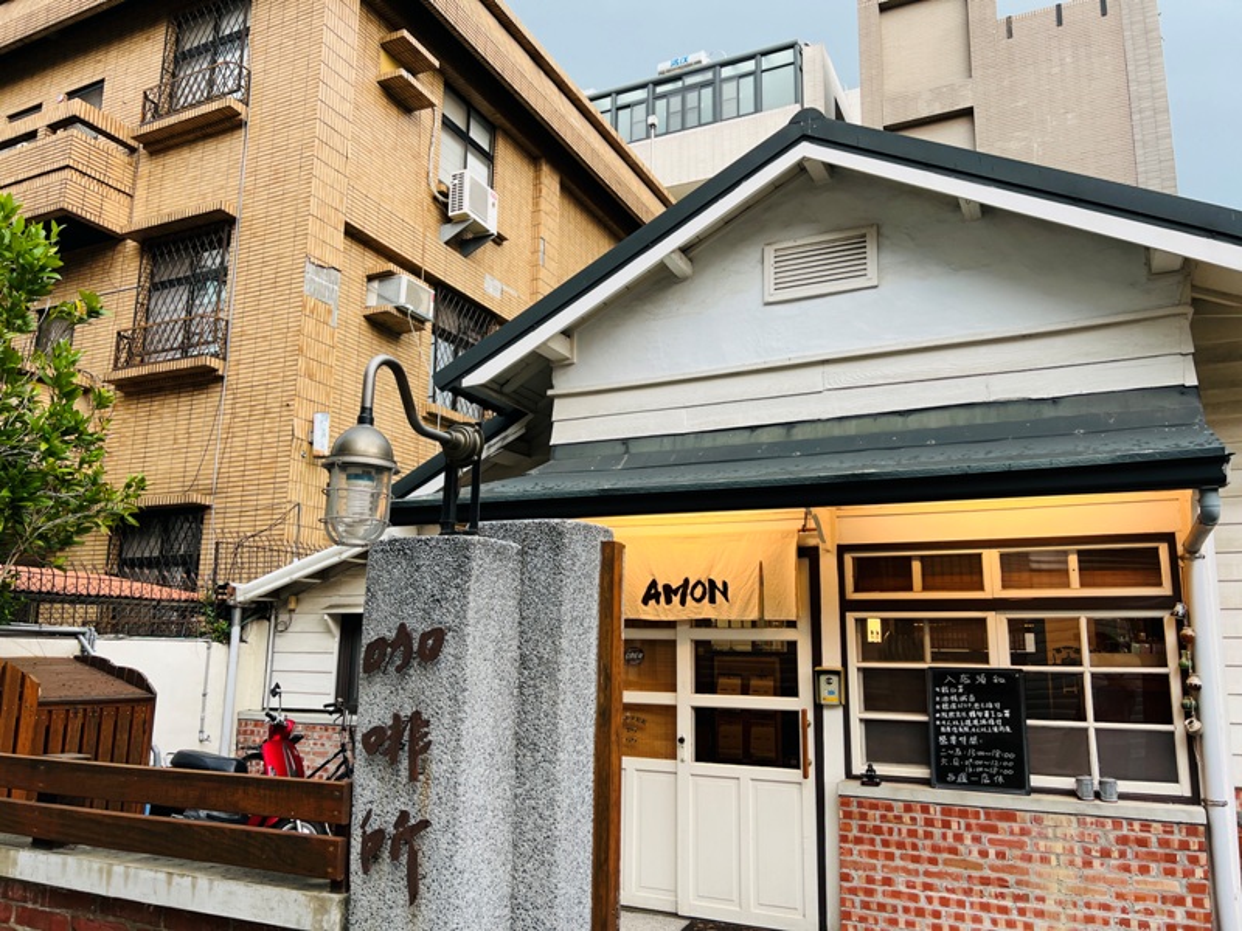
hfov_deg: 67.3
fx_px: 933
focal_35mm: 26
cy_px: 466
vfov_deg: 53.1
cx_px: 621
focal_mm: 5.7
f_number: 1.5
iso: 64
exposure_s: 1/121
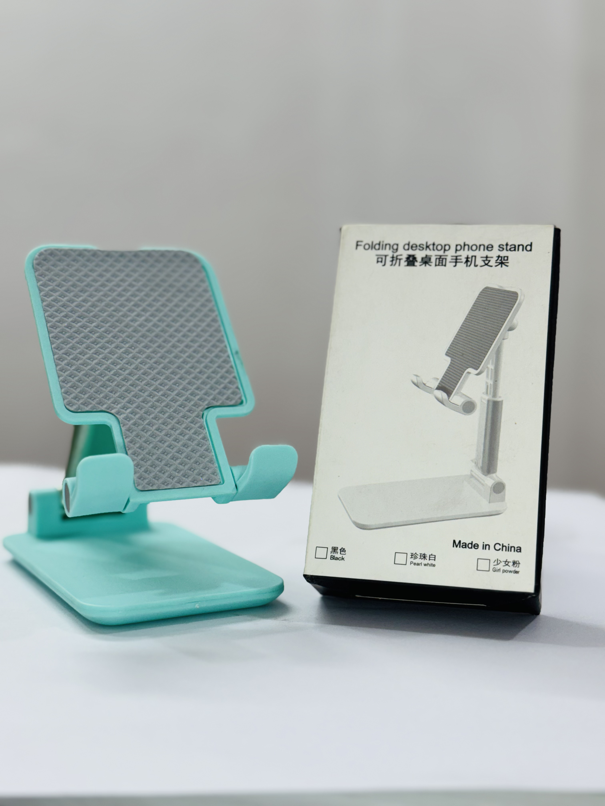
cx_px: 302
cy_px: 403
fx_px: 1119
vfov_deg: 39.7
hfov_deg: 30.3
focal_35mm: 48
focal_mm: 6.76
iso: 64
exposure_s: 1/100
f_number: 1.78
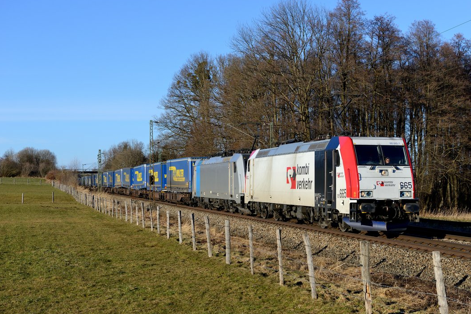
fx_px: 863
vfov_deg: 20.6
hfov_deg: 30.5
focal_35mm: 66
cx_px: 267
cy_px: 144
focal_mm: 58
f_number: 6.3
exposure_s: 1/1600
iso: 320
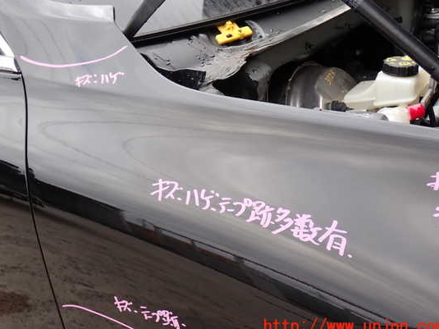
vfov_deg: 31.5
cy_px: 153
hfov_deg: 41.2
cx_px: 203
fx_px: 583
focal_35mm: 46
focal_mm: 7.31
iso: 100
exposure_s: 1/125
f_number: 2.8
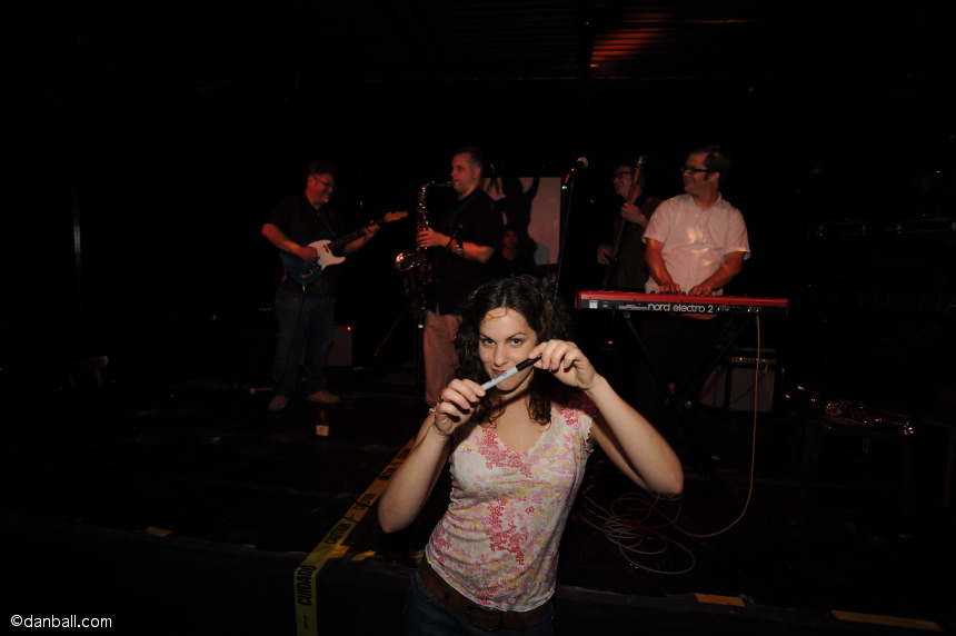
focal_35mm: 20
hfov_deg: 84.0
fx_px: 531
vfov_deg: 61.8
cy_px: 318
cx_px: 478
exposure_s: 1/30
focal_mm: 20
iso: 200
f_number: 3.5
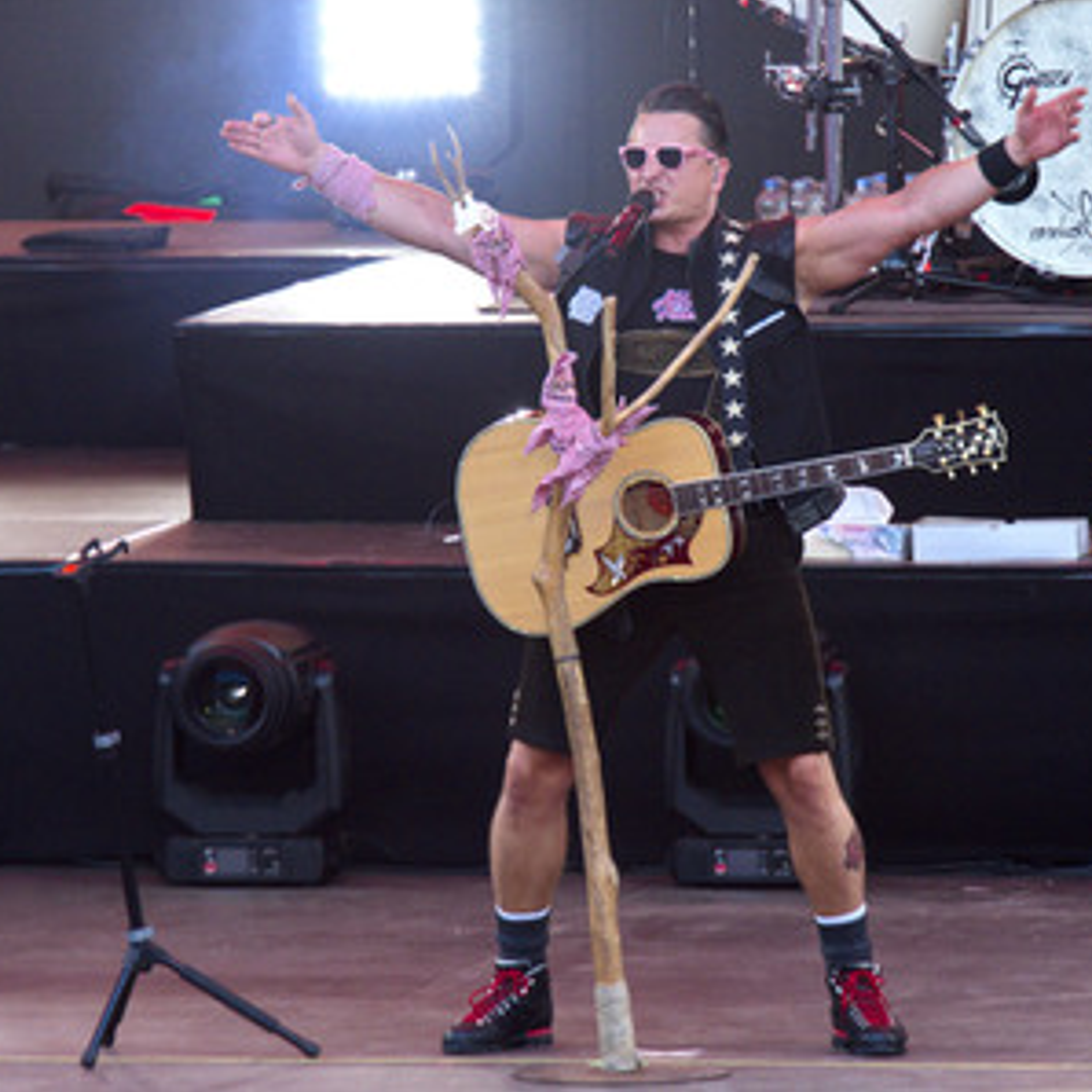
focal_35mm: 707
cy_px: 546
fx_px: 25233
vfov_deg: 2.5
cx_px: 713
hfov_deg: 2.5
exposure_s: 1/250
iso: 1600
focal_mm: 550
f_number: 5.6
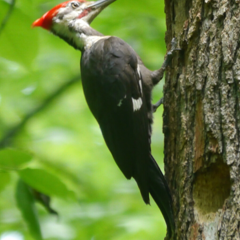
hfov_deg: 2.5
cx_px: 120
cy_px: 102
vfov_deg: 2.5
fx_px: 5561
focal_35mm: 709
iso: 400
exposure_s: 1/50
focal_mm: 300
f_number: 5.6
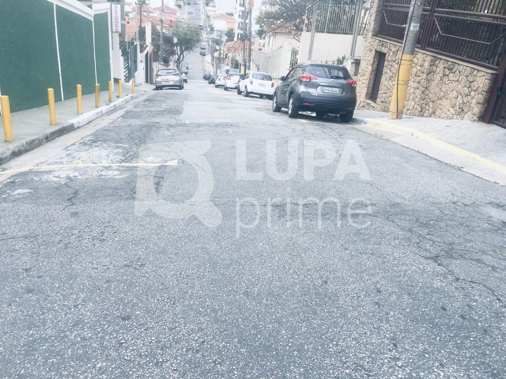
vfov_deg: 48.2
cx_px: 253
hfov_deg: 61.7
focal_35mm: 29
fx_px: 424
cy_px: 190
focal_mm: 4.15
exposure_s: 1/298
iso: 25
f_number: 2.2
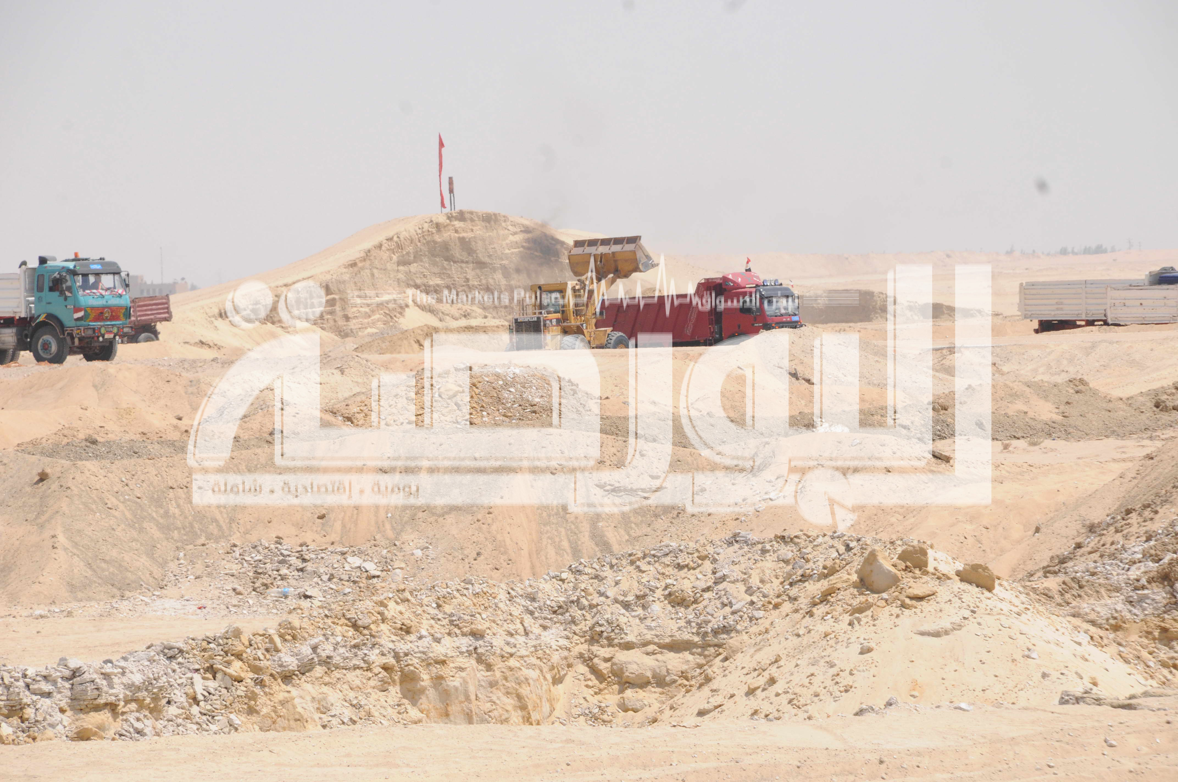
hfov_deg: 4.4
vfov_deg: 2.9
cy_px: 391
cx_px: 589
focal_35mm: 465
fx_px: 15197
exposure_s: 1/640
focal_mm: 310
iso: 400
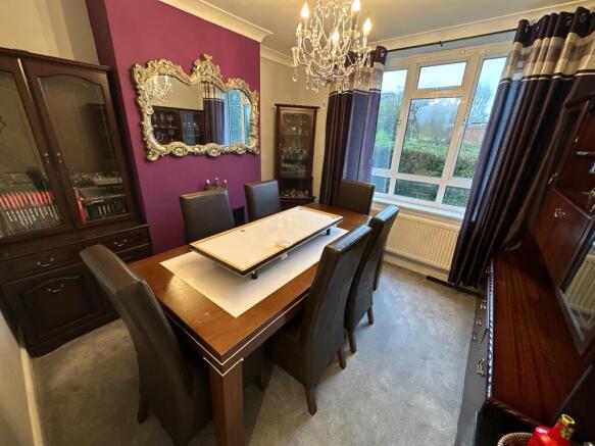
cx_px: 298
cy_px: 223
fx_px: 241
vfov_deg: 85.7
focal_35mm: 14
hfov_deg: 102.1
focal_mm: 2.22
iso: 500
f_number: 2.2
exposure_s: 1/100
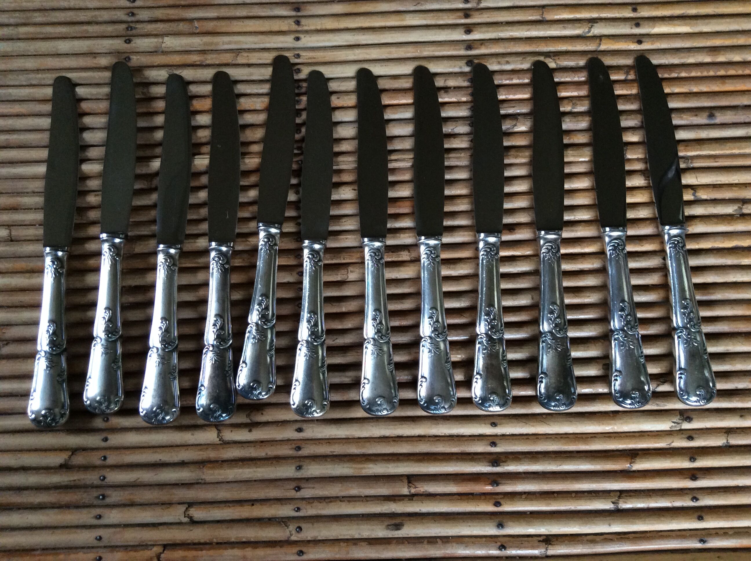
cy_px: 280
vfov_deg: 44.1
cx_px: 376
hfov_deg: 56.9
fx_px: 693
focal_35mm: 32
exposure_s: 1/25
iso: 160
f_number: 2.4
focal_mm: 3.3
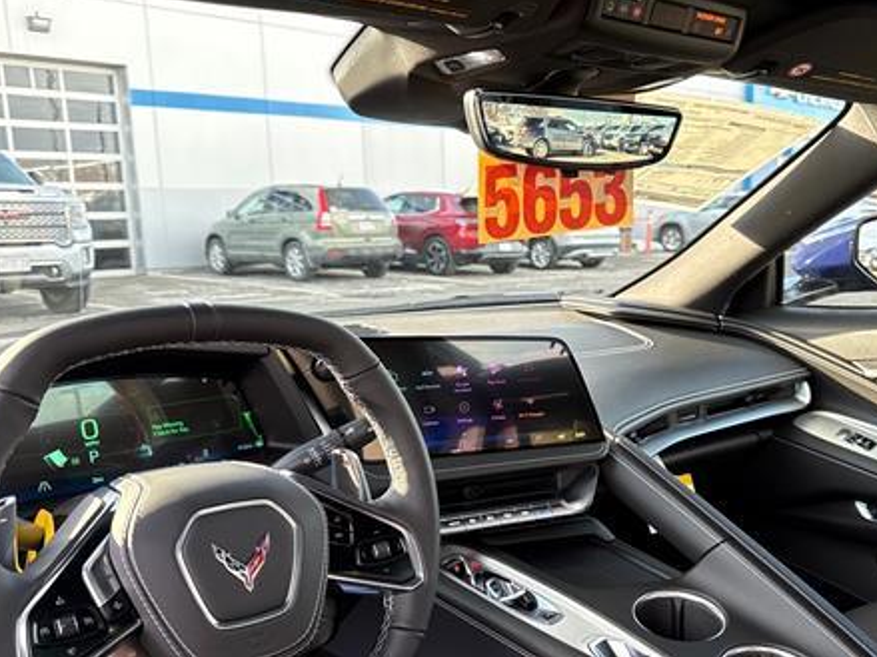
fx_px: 886
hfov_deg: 52.3
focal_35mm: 35
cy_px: 403
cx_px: 519
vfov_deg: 40.4
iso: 200
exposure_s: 1/127
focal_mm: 6.76
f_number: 1.78
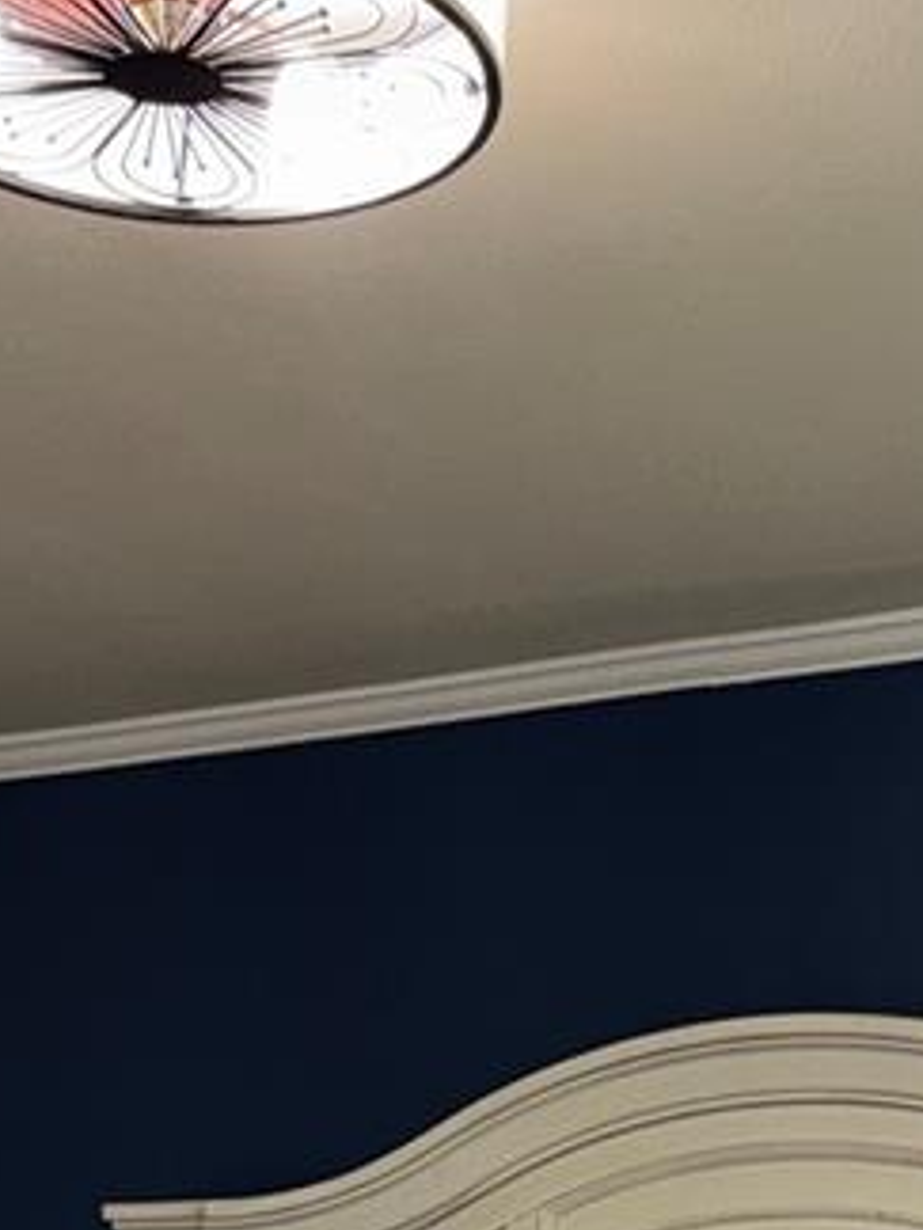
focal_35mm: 89
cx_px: 190
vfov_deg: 19.8
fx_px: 3164
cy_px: 1697
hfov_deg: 16.5
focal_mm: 6.76
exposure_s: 1/15
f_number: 1.78
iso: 125
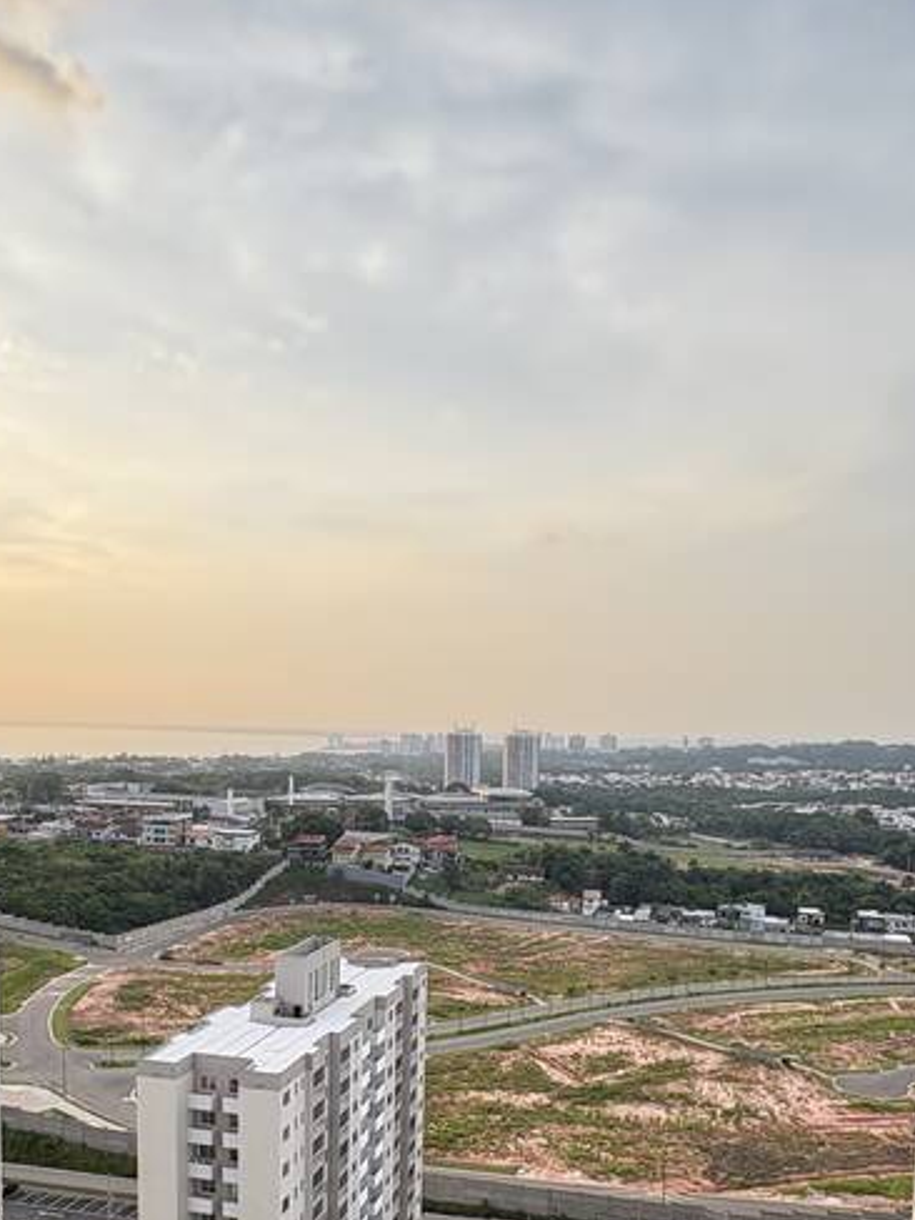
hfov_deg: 45.4
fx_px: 1093
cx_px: 460
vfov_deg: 56.7
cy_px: 842
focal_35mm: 31
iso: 64
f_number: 2.2
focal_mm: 2.22
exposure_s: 1/203
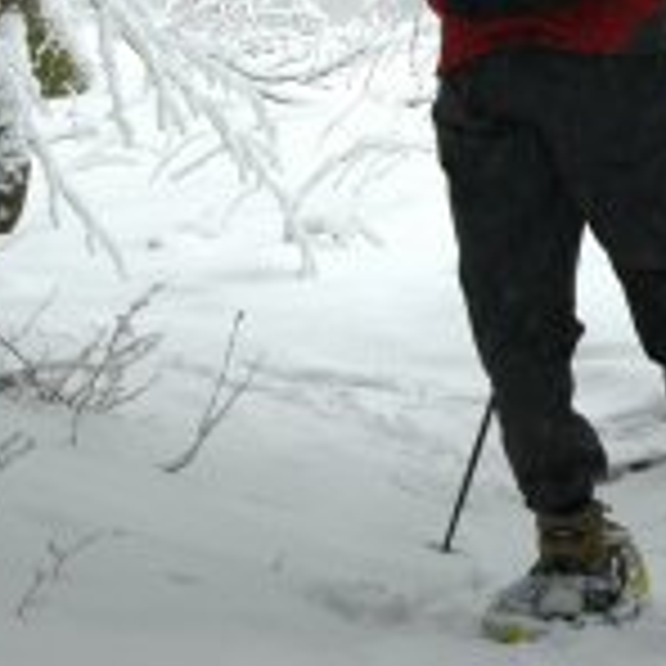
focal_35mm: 236
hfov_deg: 7.3
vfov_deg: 7.4
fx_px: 5146
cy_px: 9
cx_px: 842
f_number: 5.6
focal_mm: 55
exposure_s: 1/100
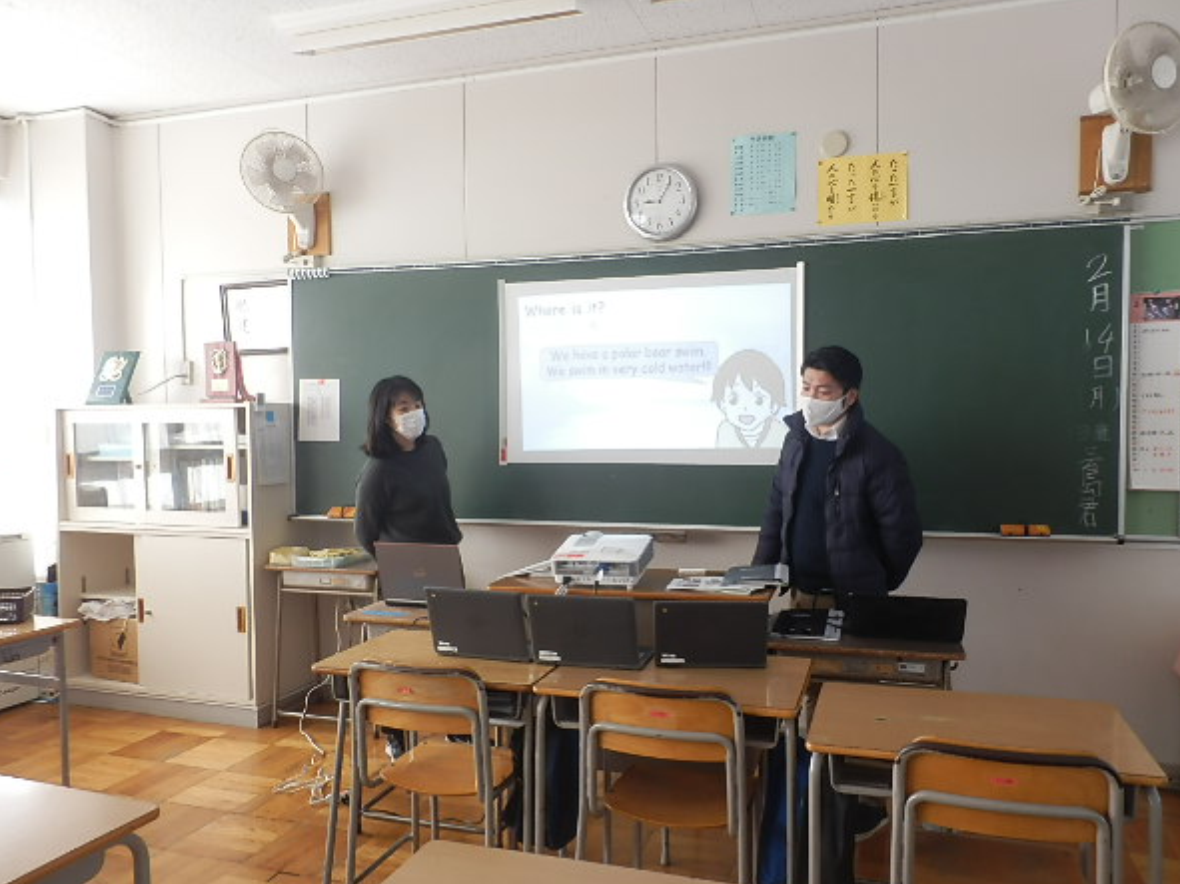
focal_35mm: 26
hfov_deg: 67.3
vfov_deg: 53.0
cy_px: 475
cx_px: 619
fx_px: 886
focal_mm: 4.2
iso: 80
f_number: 3
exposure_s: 1/40
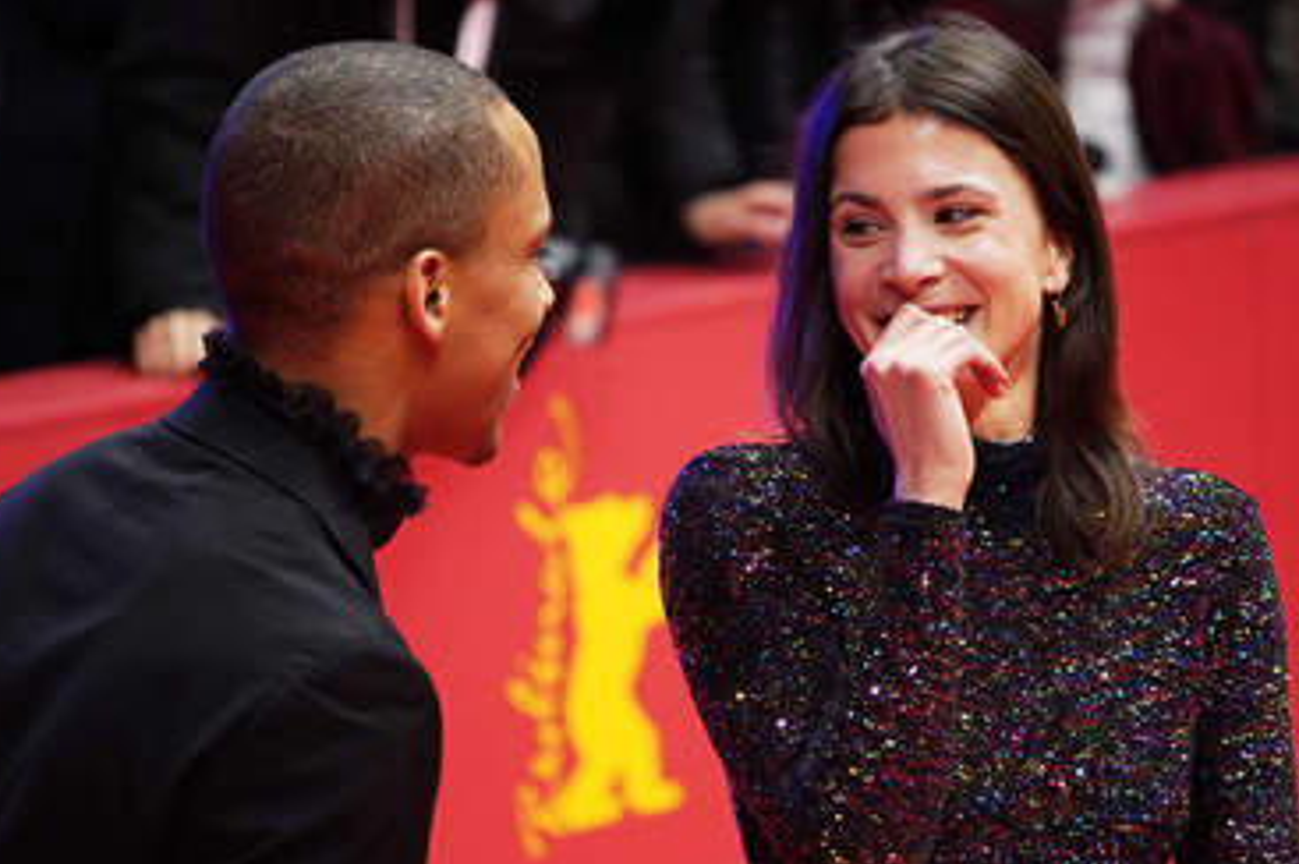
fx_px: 8868
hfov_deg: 8.4
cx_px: 685
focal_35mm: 246
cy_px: 439
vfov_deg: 5.6
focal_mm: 200
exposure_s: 1/200
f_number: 5.6
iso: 3200
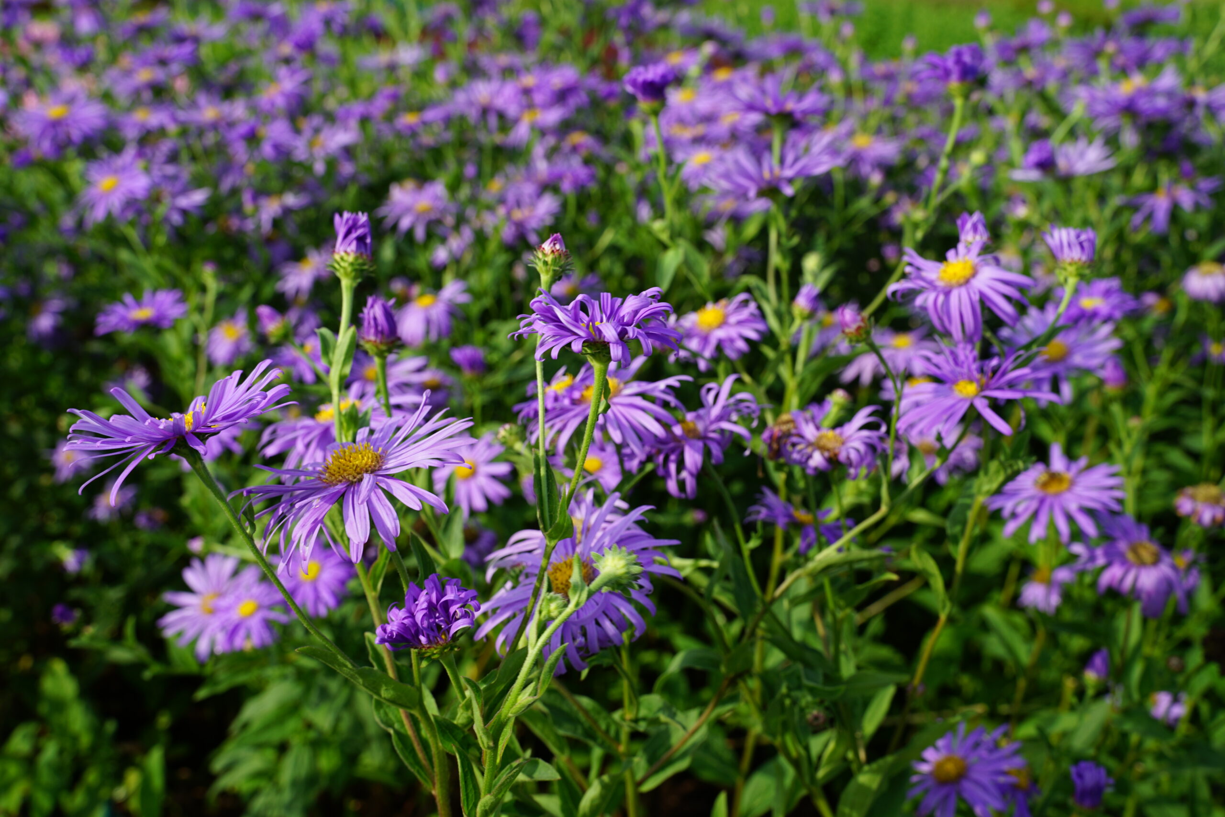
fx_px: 1497
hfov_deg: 44.5
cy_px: 408
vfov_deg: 30.5
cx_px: 612
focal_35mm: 44
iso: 100
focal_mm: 44
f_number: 10
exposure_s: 1/160
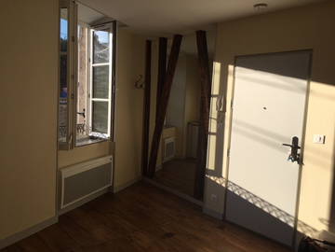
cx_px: 168
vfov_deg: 48.2
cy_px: 126
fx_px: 281
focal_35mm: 29
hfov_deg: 61.7
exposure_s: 1/827
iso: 25
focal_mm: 4.15
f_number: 2.2
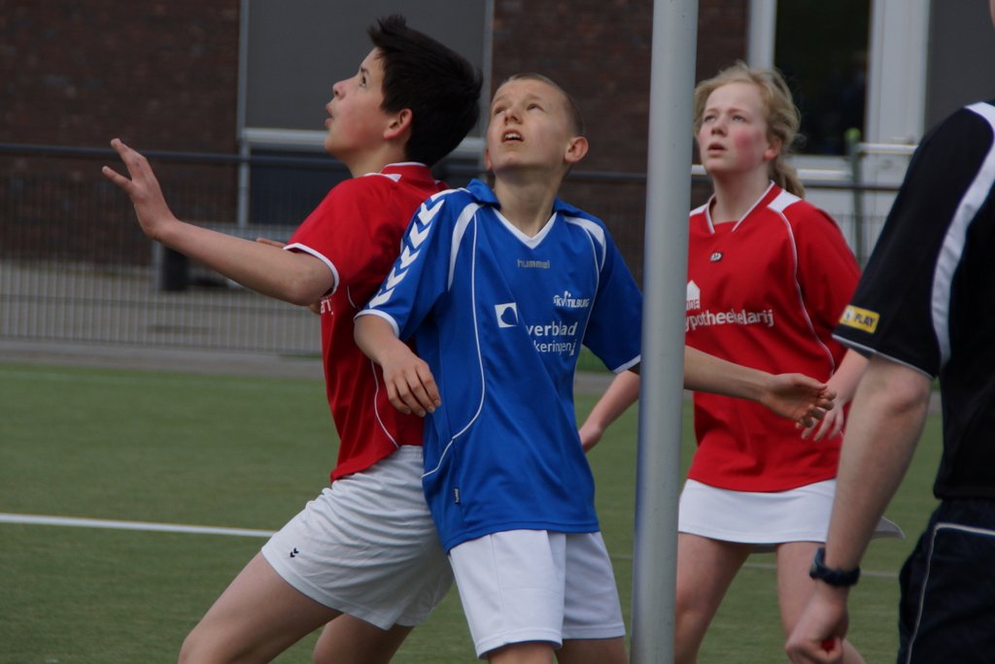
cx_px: 498
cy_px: 332
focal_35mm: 210
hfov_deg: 9.8
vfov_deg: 6.6
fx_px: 5807
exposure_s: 1/1000
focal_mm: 140
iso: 200
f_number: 6.3
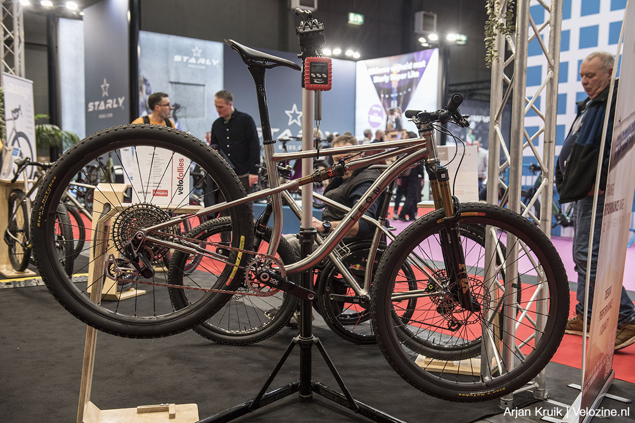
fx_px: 670
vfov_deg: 35.1
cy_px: 212
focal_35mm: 38
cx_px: 318
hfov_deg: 50.7
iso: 1000
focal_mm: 38
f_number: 4.5
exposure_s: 1/160
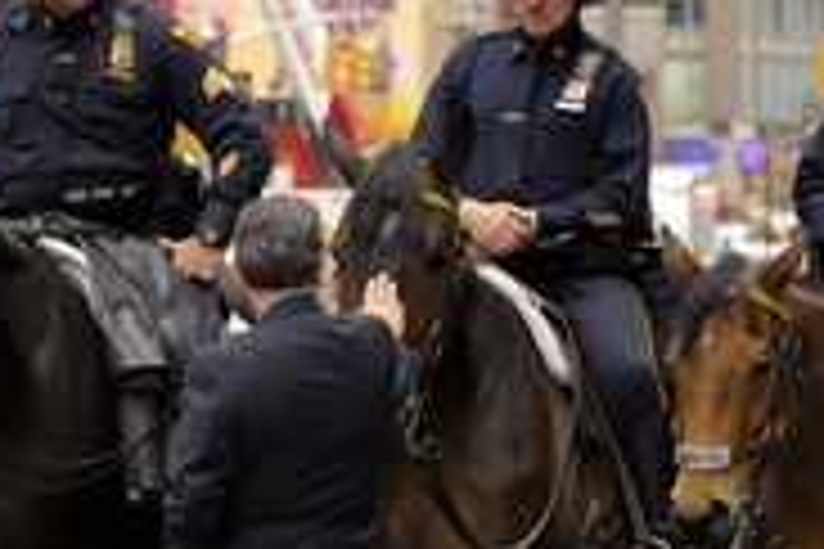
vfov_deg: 3.4
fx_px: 9132
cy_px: 446
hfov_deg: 5.2
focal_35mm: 399
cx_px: 522
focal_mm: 116
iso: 200
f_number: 4.5
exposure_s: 1/200
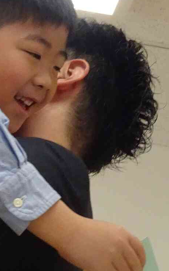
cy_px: 198
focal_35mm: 123
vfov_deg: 16.9
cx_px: -17
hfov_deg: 10.5
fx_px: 907
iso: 640
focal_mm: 6
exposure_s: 1/250
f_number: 4
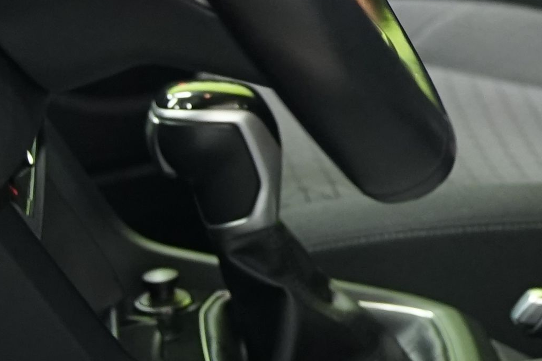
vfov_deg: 8.0
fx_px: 2558
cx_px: 837
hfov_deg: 11.5
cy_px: -59
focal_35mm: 170
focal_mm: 29
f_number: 2.8
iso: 1250
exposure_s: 1/30
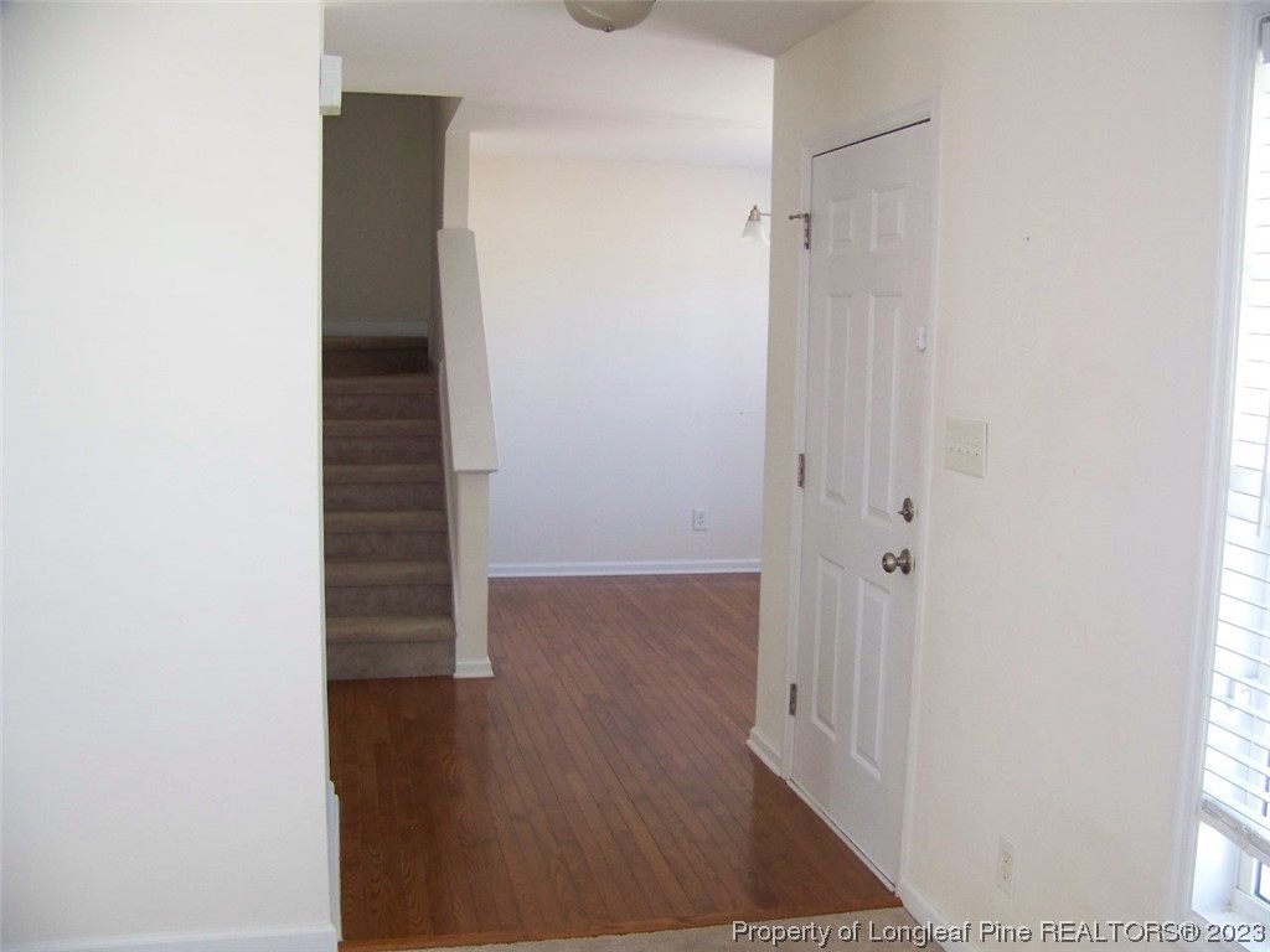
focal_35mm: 36
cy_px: 476
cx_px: 635
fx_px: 1321
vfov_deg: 39.7
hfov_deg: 51.4
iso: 200
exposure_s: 1/30
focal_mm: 5.85
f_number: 2.8
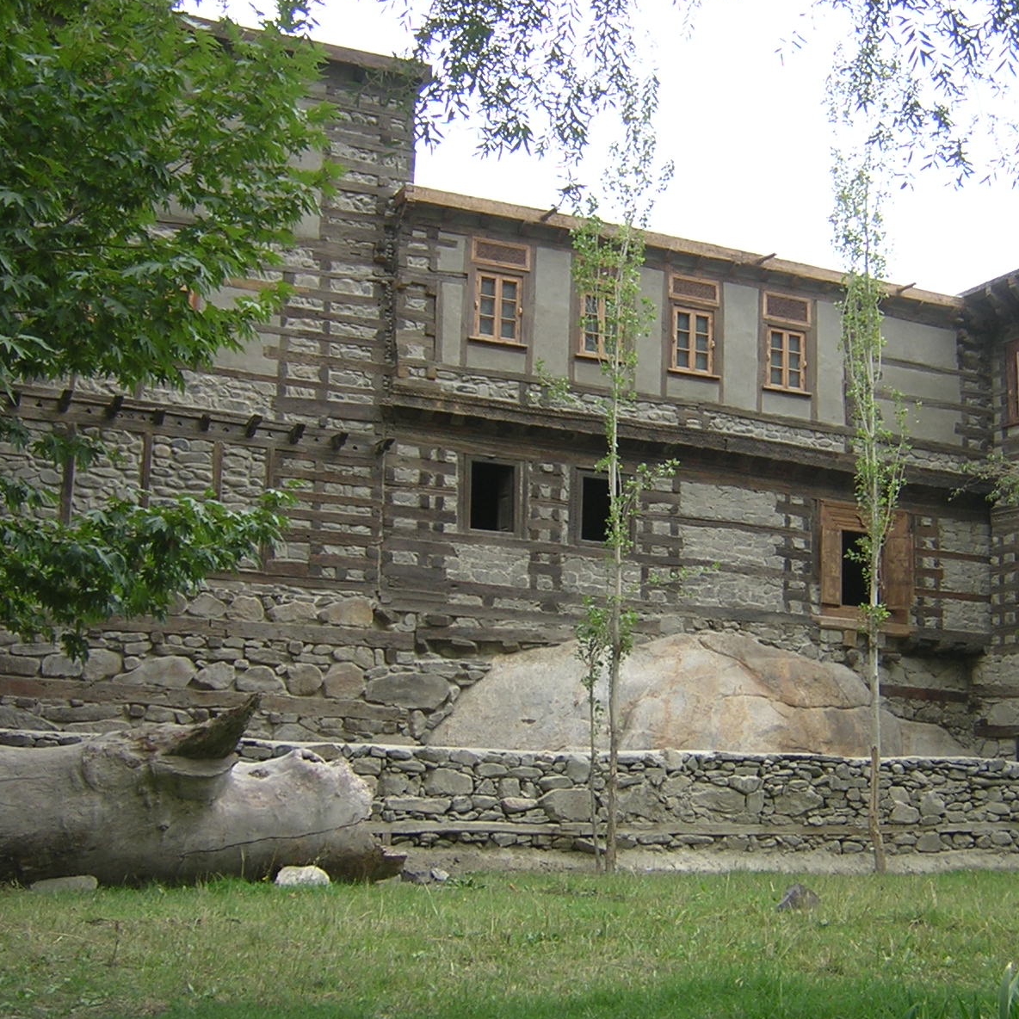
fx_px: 1432
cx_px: 647
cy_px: 506
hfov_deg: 38.9
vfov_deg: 39.2
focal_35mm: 43
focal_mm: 4.7
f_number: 2.6
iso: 100
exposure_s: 1/204
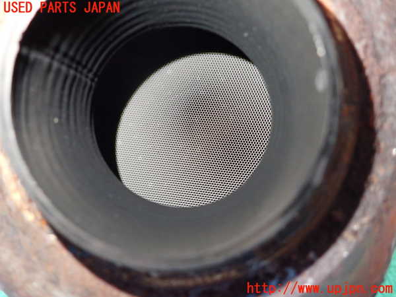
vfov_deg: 54.9
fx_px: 286
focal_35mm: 25
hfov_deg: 69.4
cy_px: 148
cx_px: 198
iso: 400
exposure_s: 1/30
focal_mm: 4.5
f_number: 2
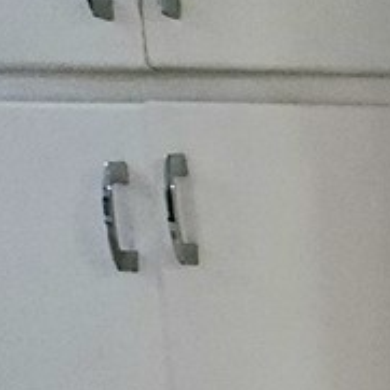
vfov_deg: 25.8
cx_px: 1023
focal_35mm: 65
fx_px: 829
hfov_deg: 13.6
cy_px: 332
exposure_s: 1/60.2
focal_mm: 2.2
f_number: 2.2
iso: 400
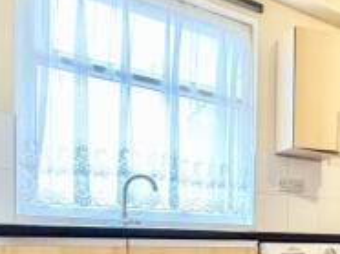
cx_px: 493
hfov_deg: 29.3
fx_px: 432
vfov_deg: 30.7
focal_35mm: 44
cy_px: 248
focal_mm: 2.22
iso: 500
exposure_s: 1/50
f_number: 2.2
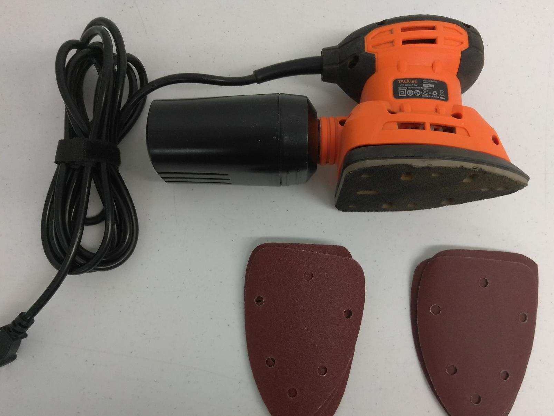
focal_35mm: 24
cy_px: 249
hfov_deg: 71.6
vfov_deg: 56.4
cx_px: 287
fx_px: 384
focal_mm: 3.46
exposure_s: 1/30
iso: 222
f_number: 2.2
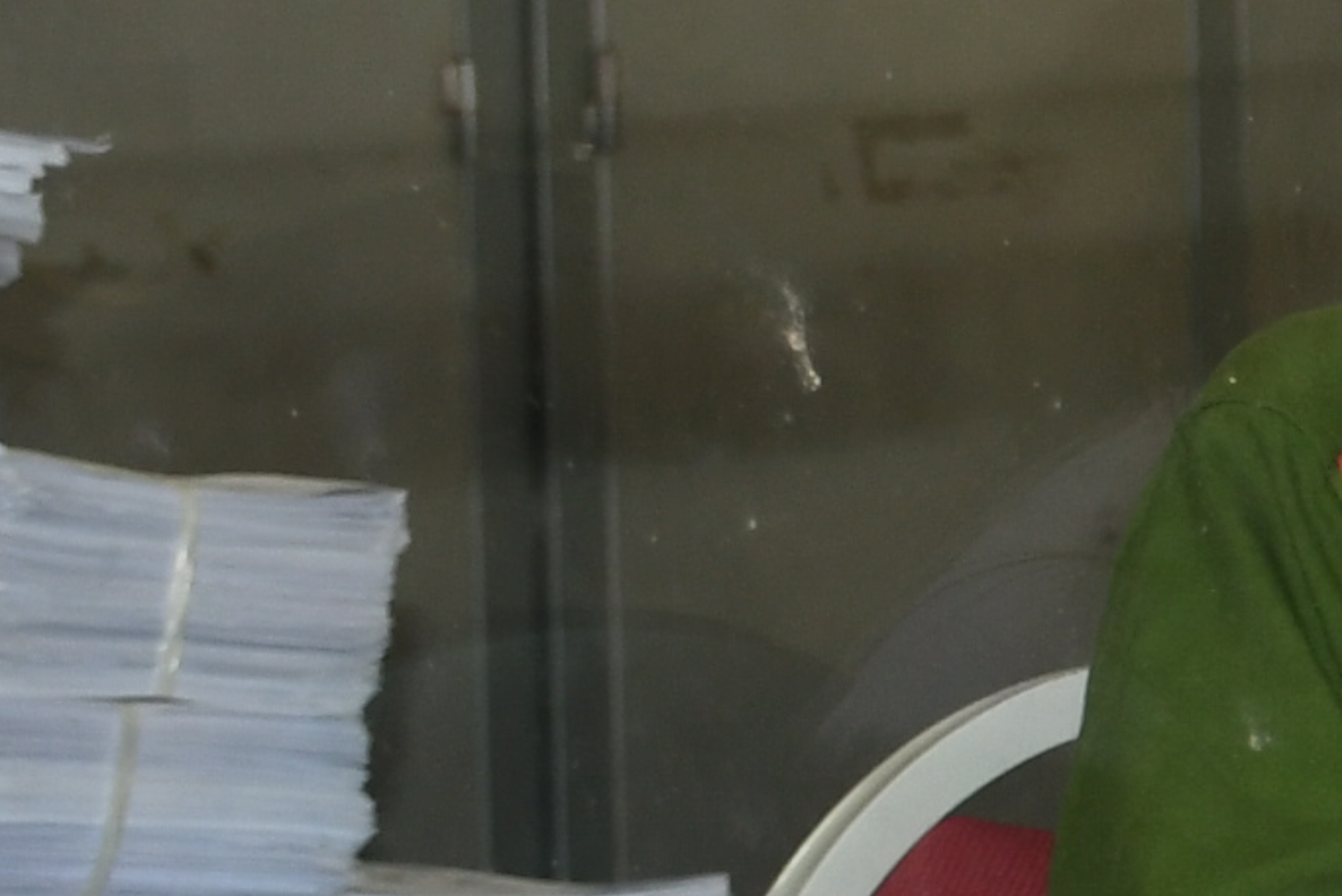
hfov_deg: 7.1
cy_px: 979
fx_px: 10255
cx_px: 3173
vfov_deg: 5.0
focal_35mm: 275
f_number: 4
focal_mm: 30
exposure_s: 1/200
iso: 400
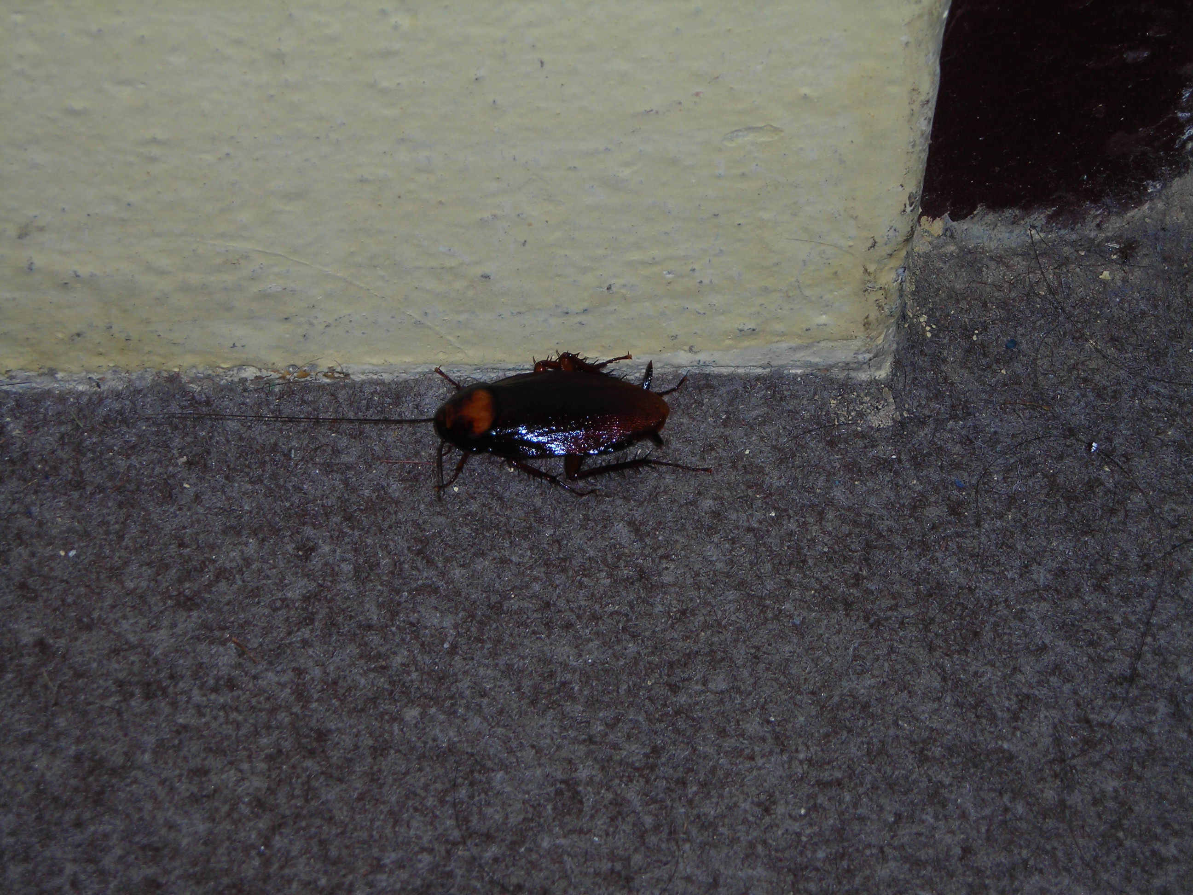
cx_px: 596
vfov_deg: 12.8
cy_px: 448
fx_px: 3998
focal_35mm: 116
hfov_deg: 17.0
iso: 50
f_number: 5.3
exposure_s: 1/60.1
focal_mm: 19.2
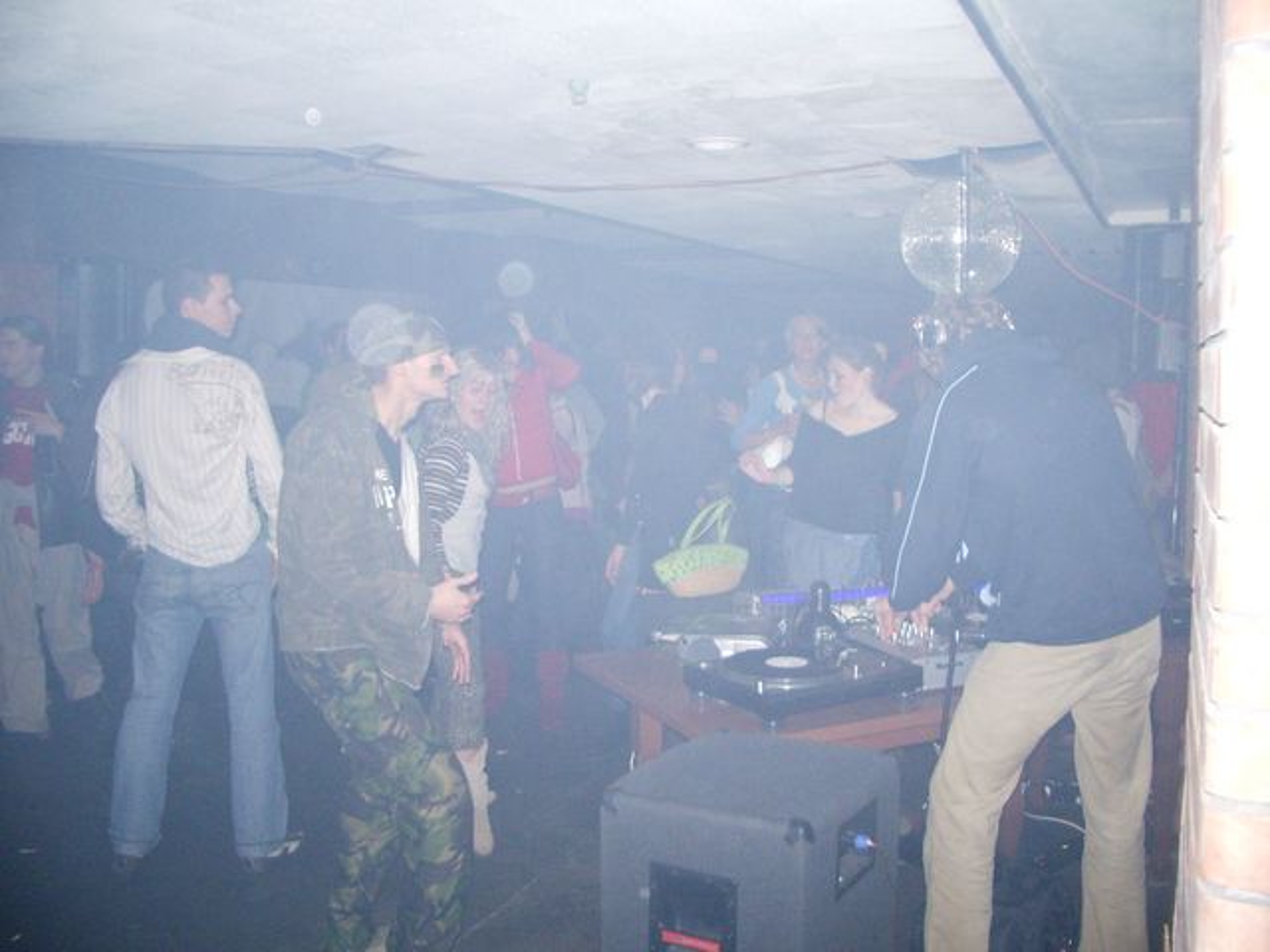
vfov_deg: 40.7
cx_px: 635
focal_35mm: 35
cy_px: 476
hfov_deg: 52.6
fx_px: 1284
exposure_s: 1/40
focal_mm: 5.8
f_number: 2.6
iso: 400
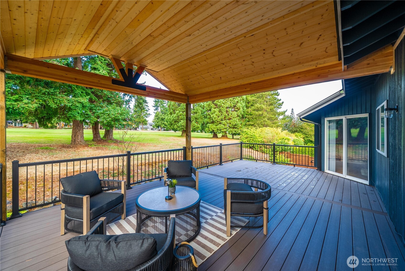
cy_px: 136
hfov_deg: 108.3
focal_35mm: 13
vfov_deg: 85.5
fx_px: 146
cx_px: 202
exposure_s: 1/30
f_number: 7.1
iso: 200
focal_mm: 13
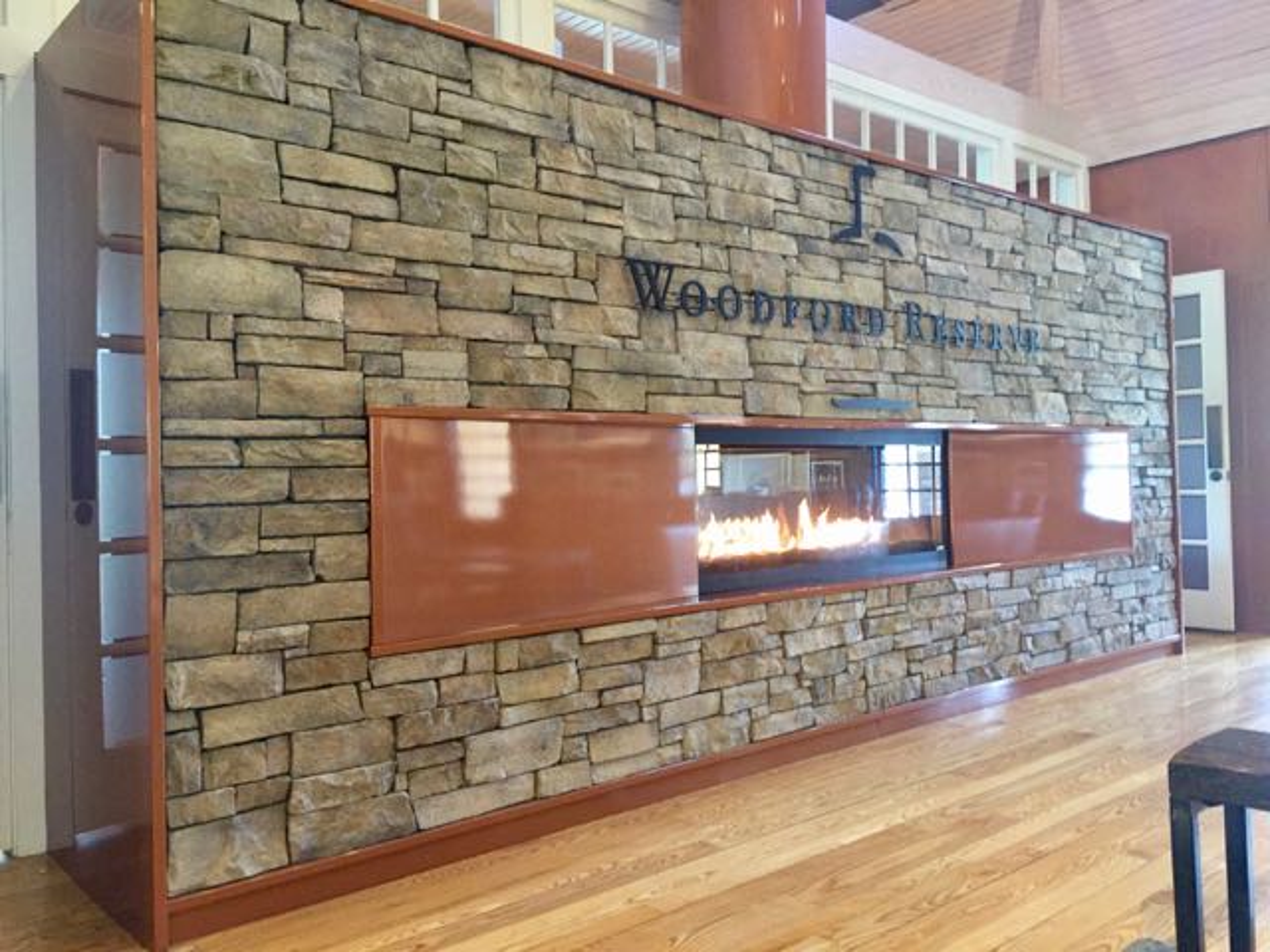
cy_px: 476
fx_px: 1064
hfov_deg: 61.7
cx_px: 635
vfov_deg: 48.2
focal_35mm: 29
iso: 250
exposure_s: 1/30
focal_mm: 4.15
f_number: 2.2
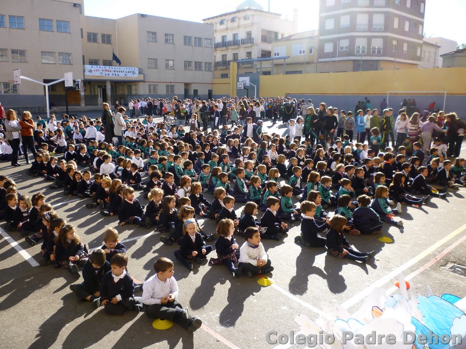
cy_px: 174
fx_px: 390
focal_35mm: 29
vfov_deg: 48.2
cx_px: 233
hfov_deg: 61.7
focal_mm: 5.2
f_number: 3.3
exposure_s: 1/320
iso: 80
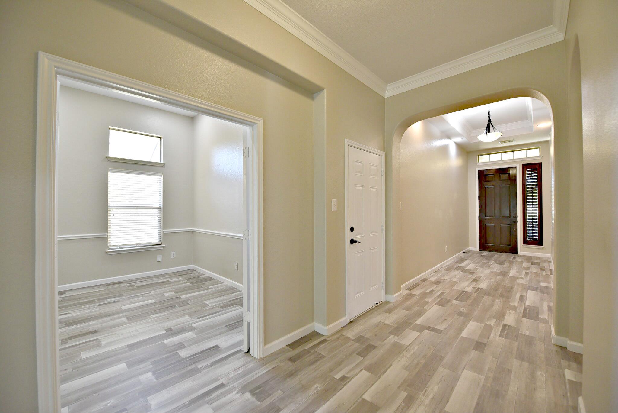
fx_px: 240
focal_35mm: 14
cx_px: 309
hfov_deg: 104.2
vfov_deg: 81.3
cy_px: 206
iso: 400
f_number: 4
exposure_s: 1/60
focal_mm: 14
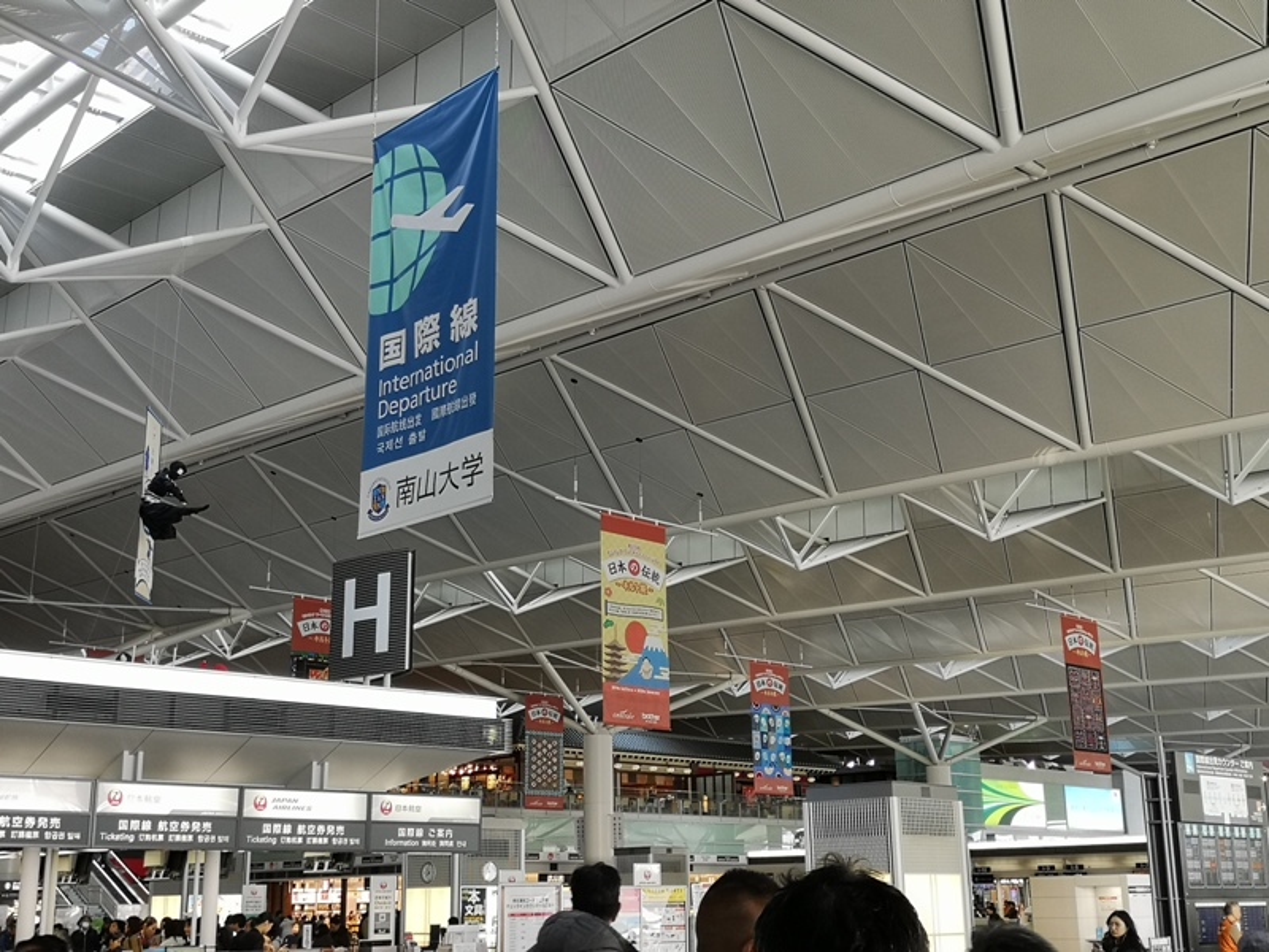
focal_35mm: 41
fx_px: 1503
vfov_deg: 35.1
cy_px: 476
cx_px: 634
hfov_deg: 45.8
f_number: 1.8
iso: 100
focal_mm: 3.95
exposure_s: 1/90
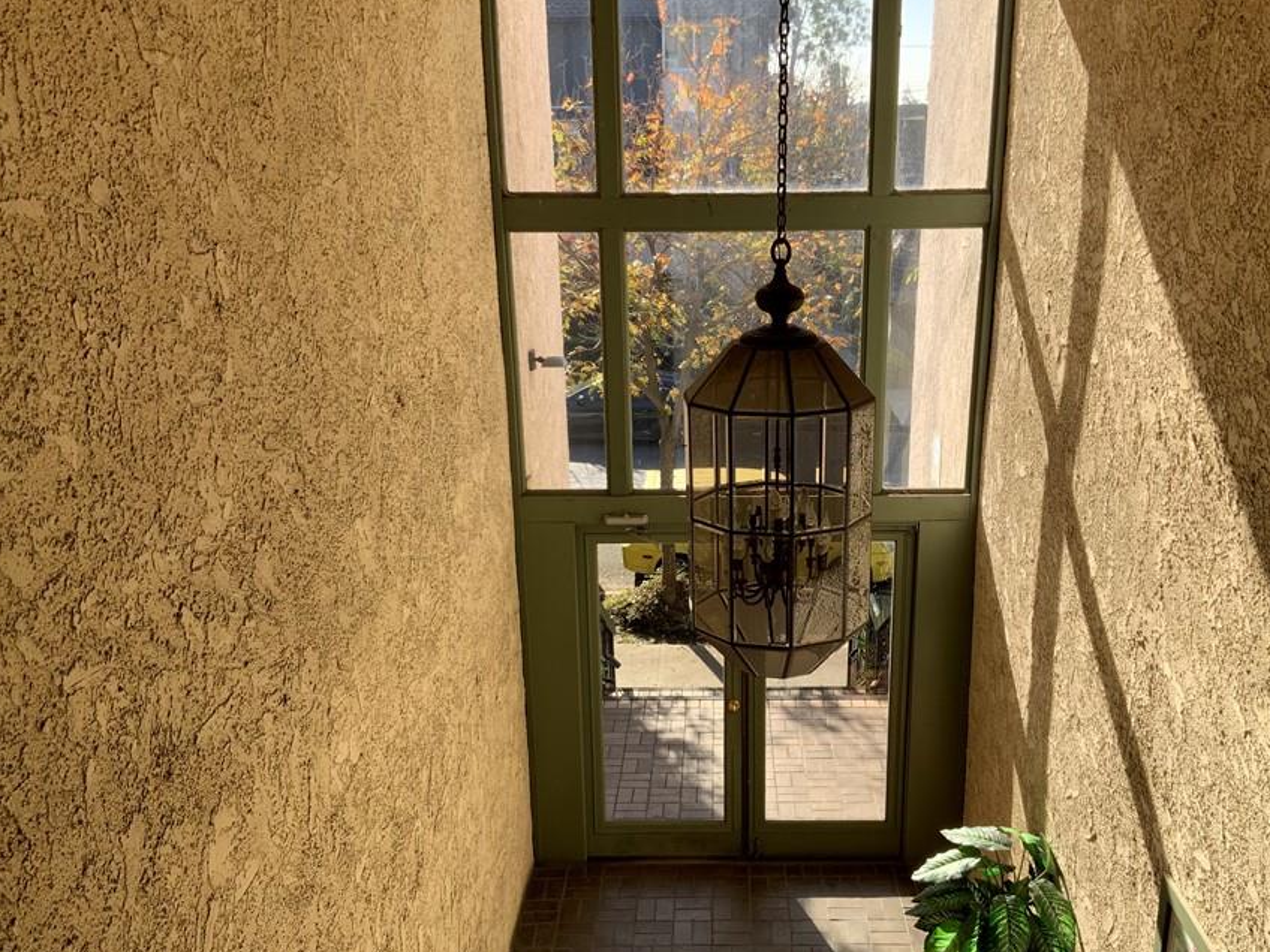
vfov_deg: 40.6
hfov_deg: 52.5
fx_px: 1284
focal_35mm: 35
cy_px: 540
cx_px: 719
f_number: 1.8
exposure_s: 1/256
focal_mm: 3
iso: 16
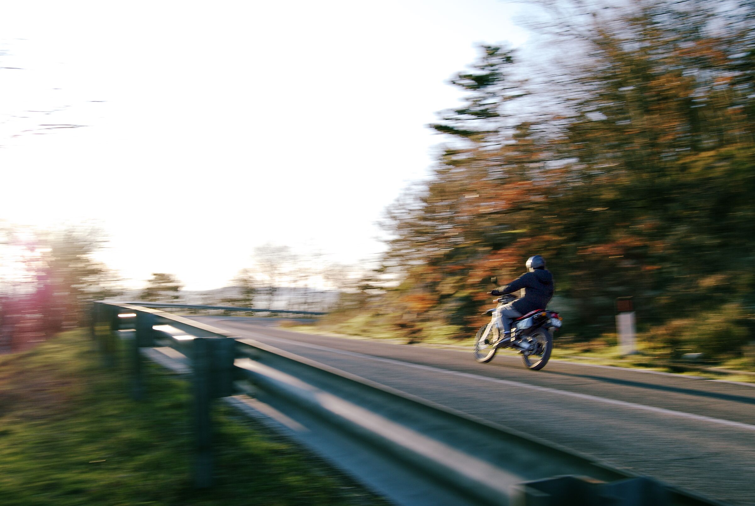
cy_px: 253
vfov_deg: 38.5
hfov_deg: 55.0
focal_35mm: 34
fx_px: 724
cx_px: 378
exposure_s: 1/60
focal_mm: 23
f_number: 6.3
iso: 100
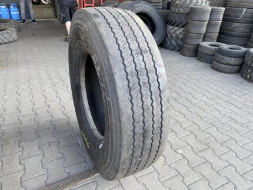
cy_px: 95
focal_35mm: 26
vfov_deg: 53.1
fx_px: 190
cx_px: 126
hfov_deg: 67.3
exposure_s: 1/122
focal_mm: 4.25
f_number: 1.8
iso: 32
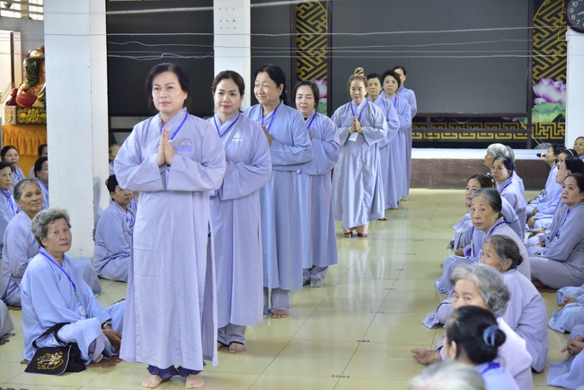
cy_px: 195
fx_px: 1136
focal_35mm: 70
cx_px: 292
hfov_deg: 28.8
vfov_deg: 19.5
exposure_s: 1/30
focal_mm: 70
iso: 1600
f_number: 4
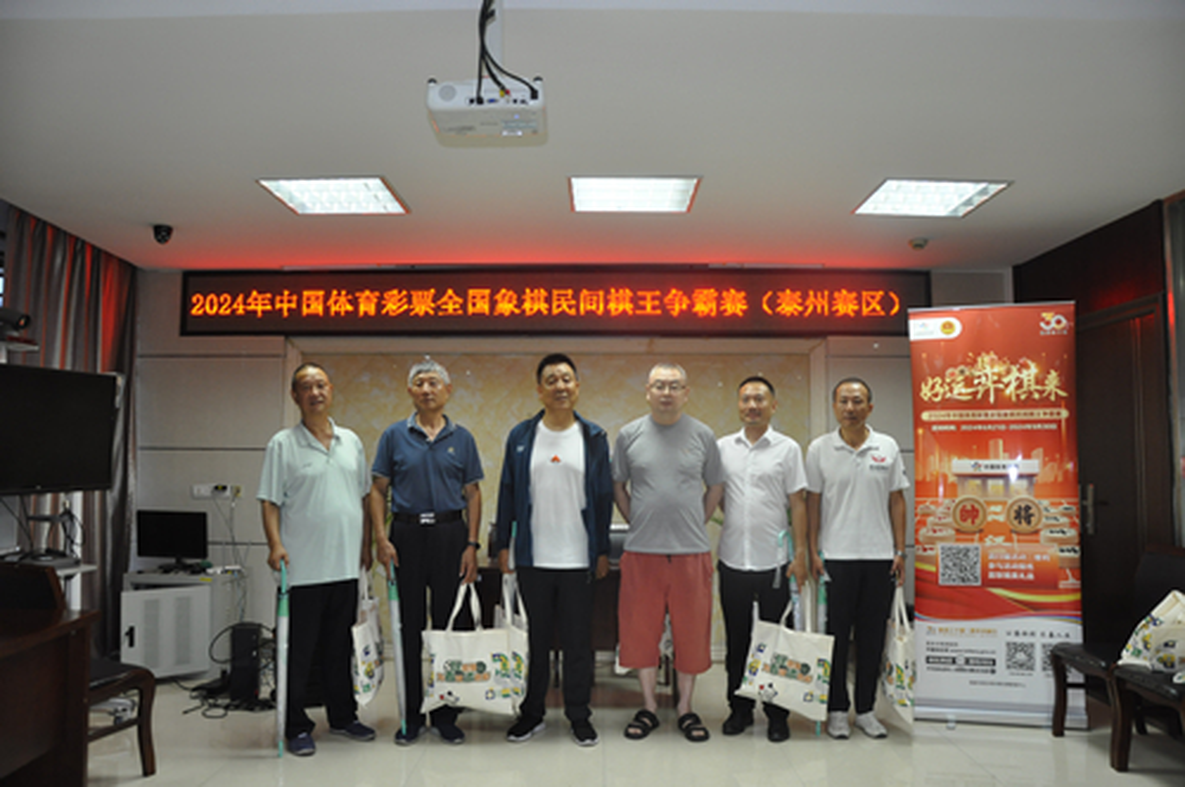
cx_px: 592
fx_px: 888
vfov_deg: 47.8
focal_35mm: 27
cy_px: 394
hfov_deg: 67.4
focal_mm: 18
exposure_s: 1/60
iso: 800
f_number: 3.5
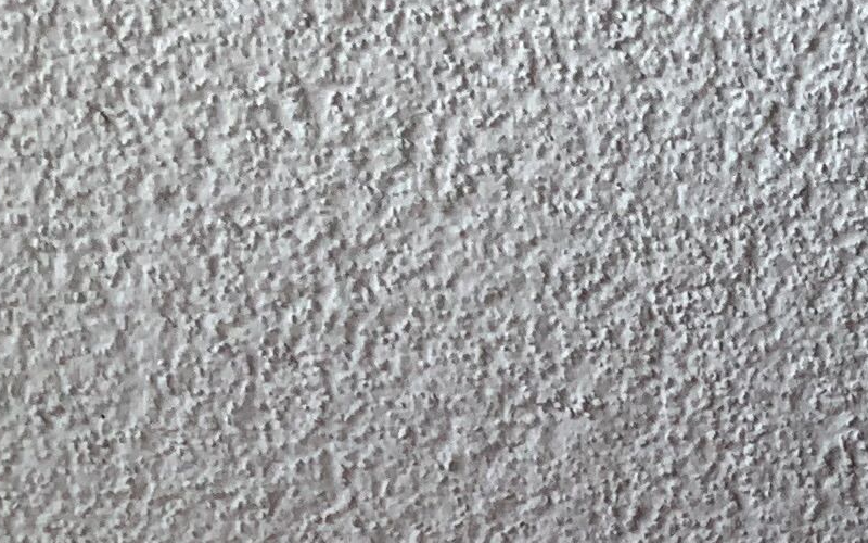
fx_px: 3170
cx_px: 1619
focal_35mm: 134
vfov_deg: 9.2
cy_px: 1064
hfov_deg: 13.7
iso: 25
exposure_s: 1/125
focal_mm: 3.3
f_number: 2.4
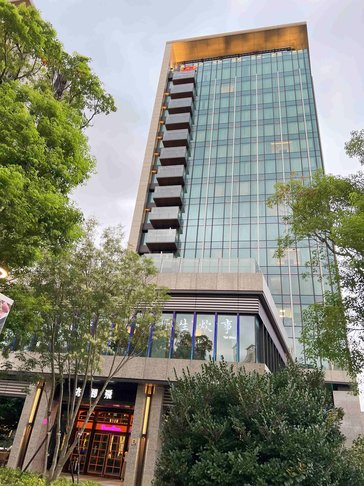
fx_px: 365
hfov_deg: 53.1
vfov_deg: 67.3
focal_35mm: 26
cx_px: 182
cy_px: 243
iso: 80
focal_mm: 5.7
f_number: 1.5
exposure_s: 1/121
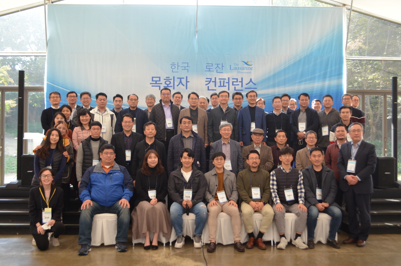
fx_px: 400
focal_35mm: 36
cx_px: 200
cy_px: 133
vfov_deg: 36.7
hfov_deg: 53.2
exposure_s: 1/125
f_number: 5.6
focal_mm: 24
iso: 400
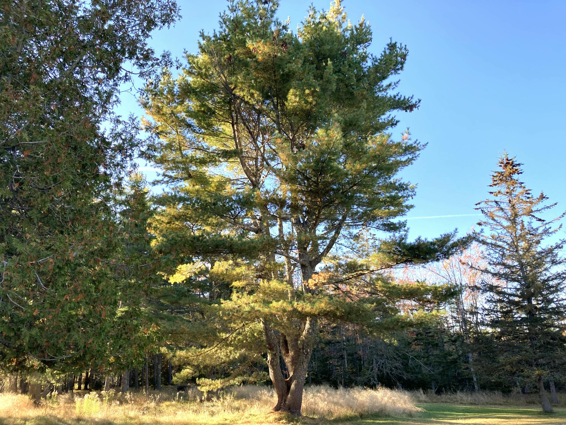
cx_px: 283
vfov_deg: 49.7
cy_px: 212
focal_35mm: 28
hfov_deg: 63.4
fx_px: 458
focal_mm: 3.99
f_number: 1.8
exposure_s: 1/315
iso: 20
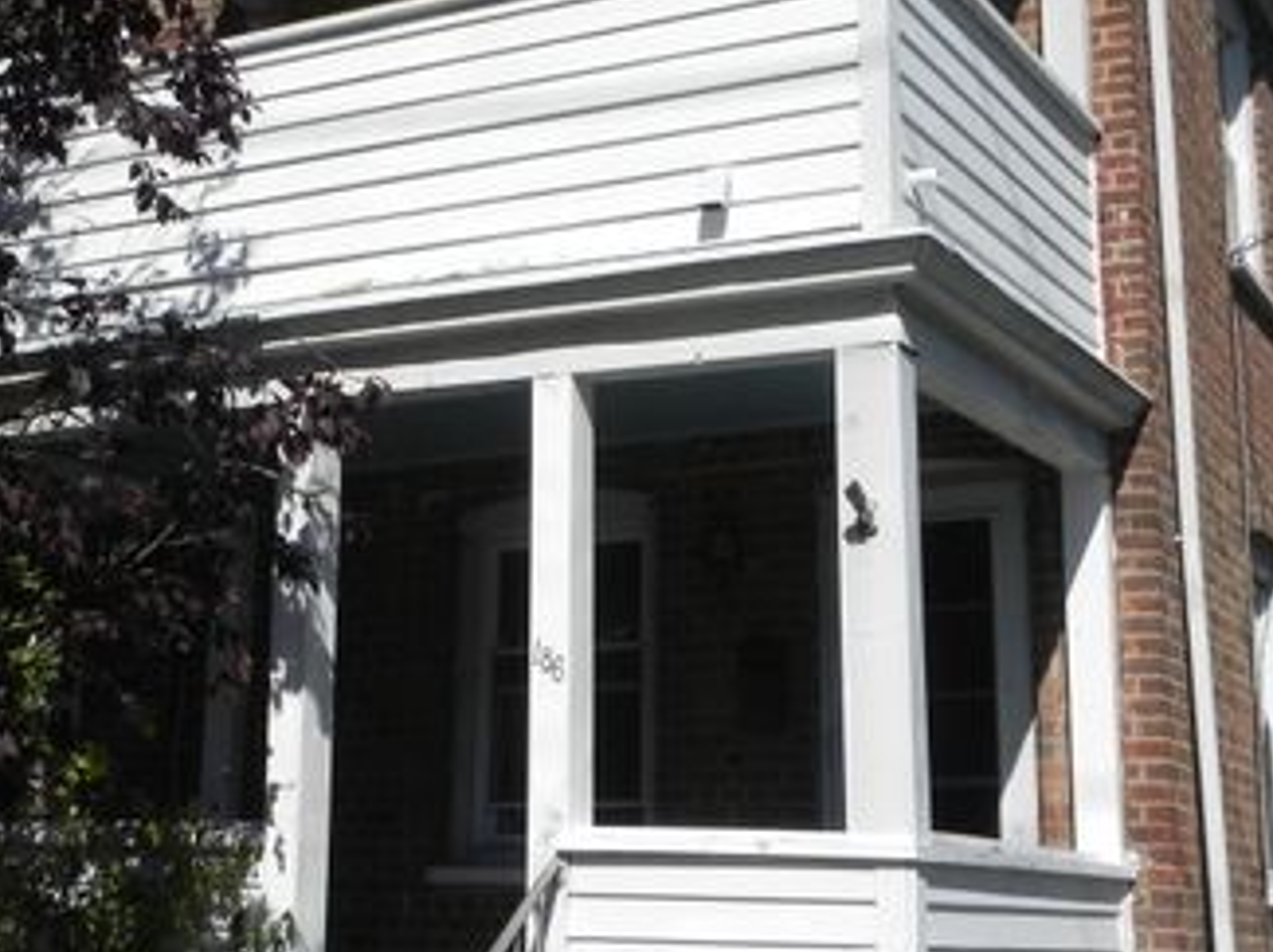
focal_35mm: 57
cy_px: 347
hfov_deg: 33.3
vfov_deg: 25.5
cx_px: 349
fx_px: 2094
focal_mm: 6.6
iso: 160
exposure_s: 1/654
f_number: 8
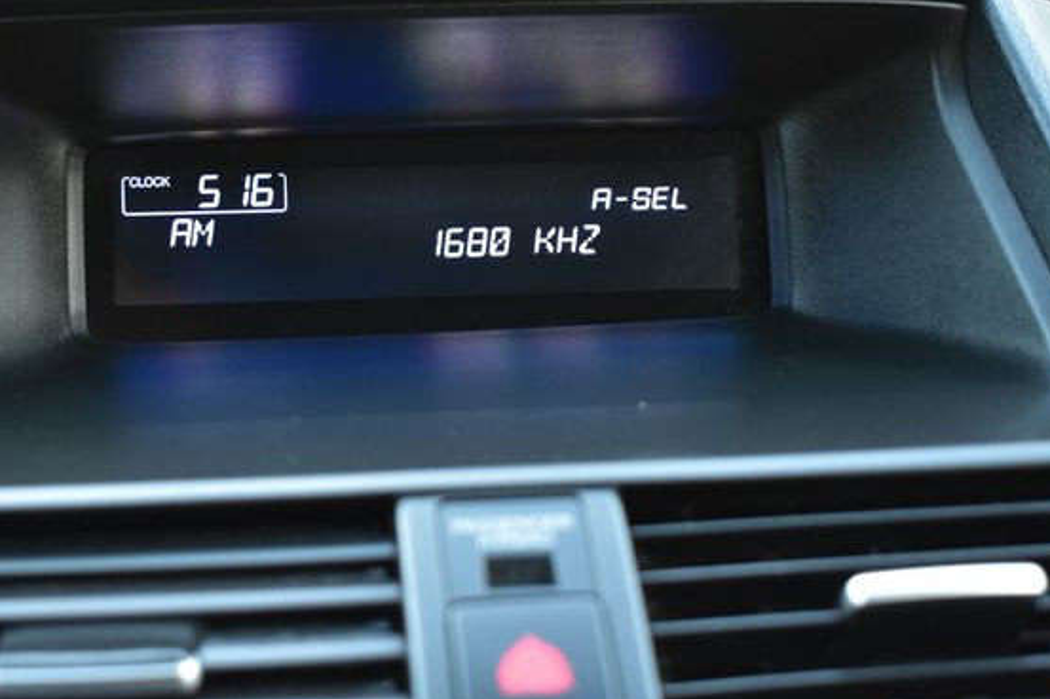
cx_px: 469
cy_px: 308
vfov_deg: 20.6
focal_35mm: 66
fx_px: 1924
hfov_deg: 30.5
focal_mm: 38
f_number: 4.8
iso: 1600
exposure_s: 1/8
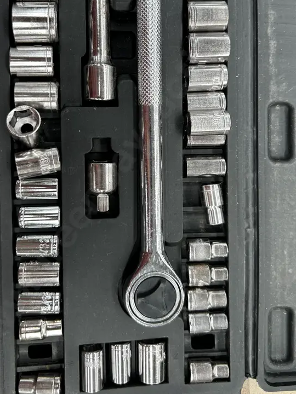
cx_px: 139
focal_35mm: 37
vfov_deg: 49.5
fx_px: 422
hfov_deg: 38.7
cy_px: 139
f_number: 1.5
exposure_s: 1/121
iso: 40
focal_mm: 5.7
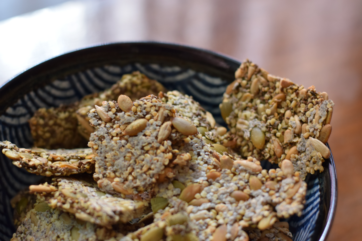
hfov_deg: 27.0
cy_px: 120
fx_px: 754
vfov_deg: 18.2
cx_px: 181
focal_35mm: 75
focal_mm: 50
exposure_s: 1/60
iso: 800
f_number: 2.8
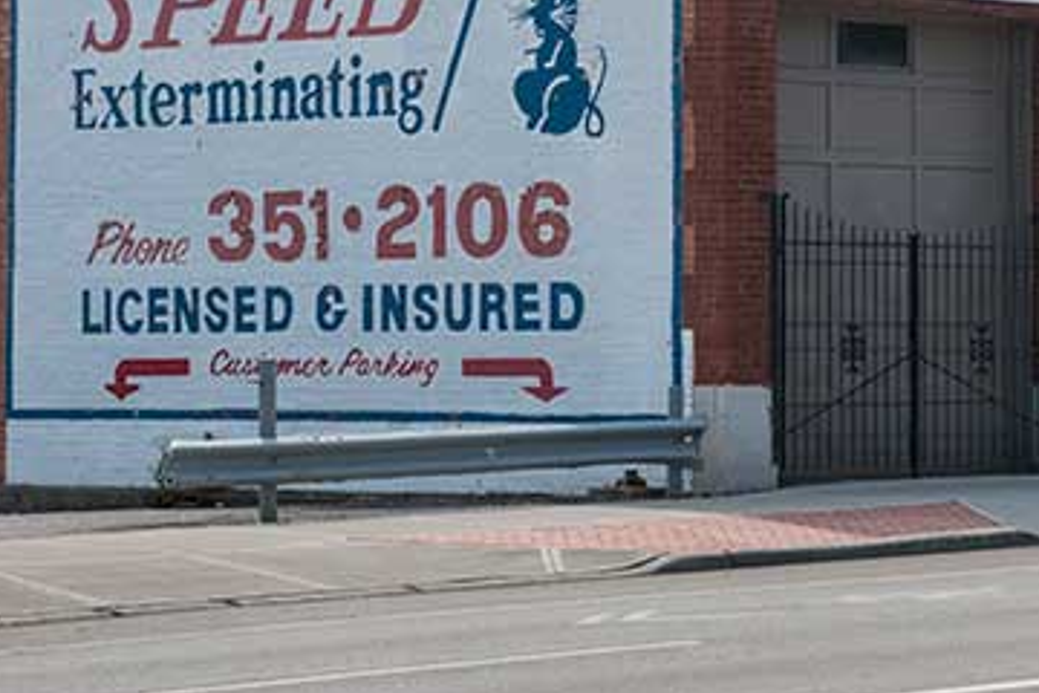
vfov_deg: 9.3
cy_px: 23
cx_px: 898
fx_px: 4213
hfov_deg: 13.9
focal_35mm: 146
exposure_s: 1/320
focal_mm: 70
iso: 400
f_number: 14
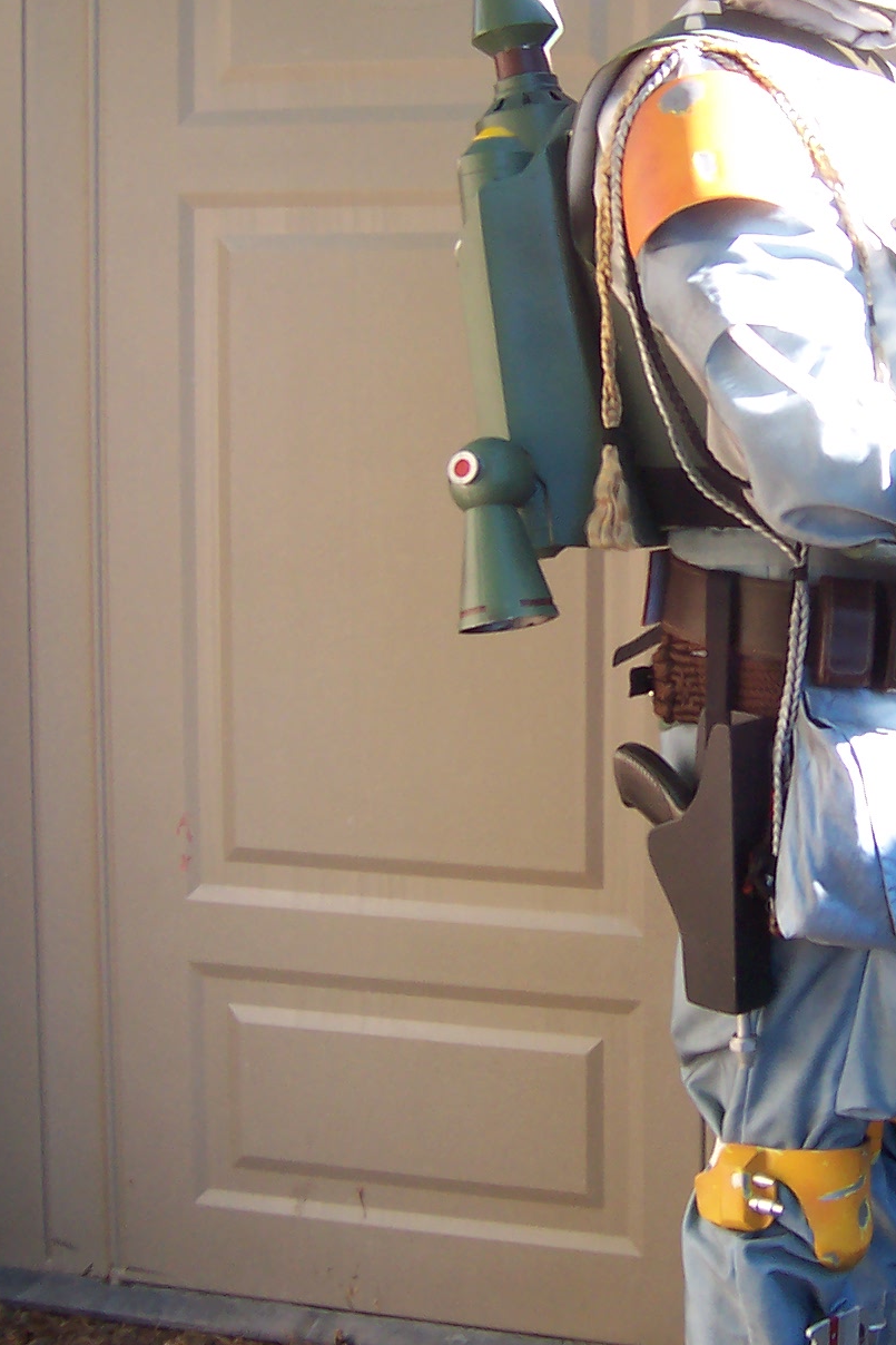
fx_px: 2352
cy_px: 606
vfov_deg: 31.9
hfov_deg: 21.2
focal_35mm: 63
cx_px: 781
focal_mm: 5.6
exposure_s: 1/90
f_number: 3.4
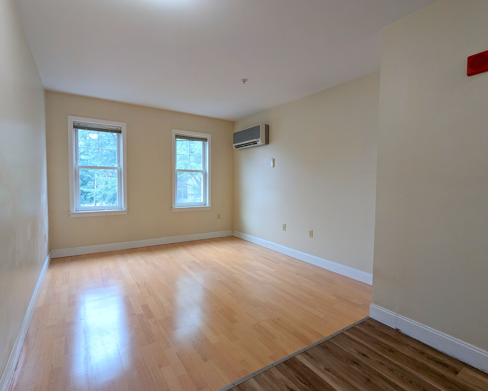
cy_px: 195
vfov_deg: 77.0
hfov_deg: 89.6
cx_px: 247
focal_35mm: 17
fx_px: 246
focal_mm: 2.35
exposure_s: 1/40
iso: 64
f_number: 2.2
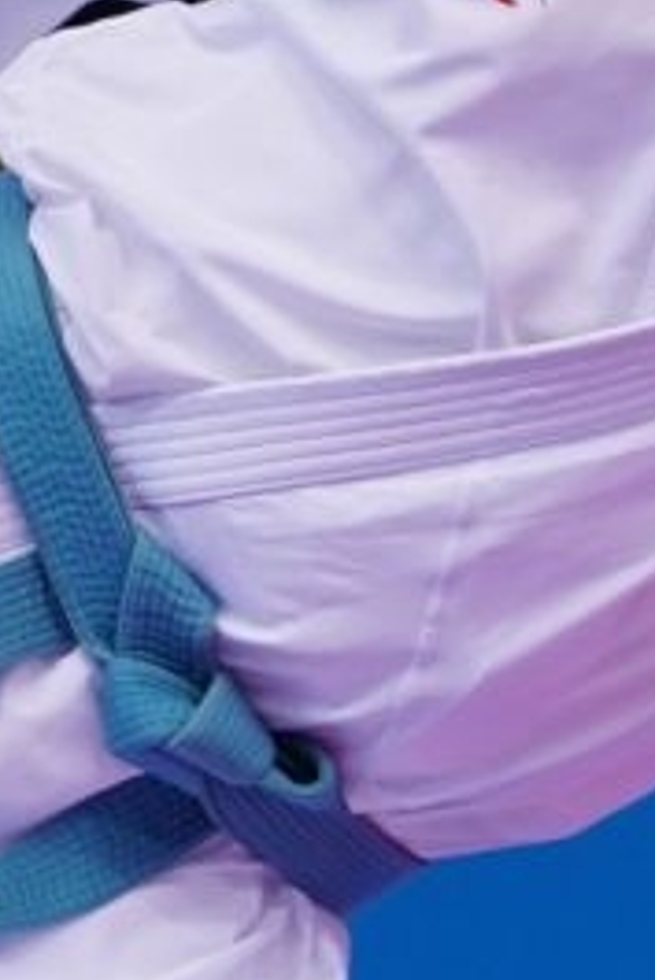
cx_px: -19
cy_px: 277
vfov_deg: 1.5
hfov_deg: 1.0
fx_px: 36984
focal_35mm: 1357
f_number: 2.8
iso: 800
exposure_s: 1/800
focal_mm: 200
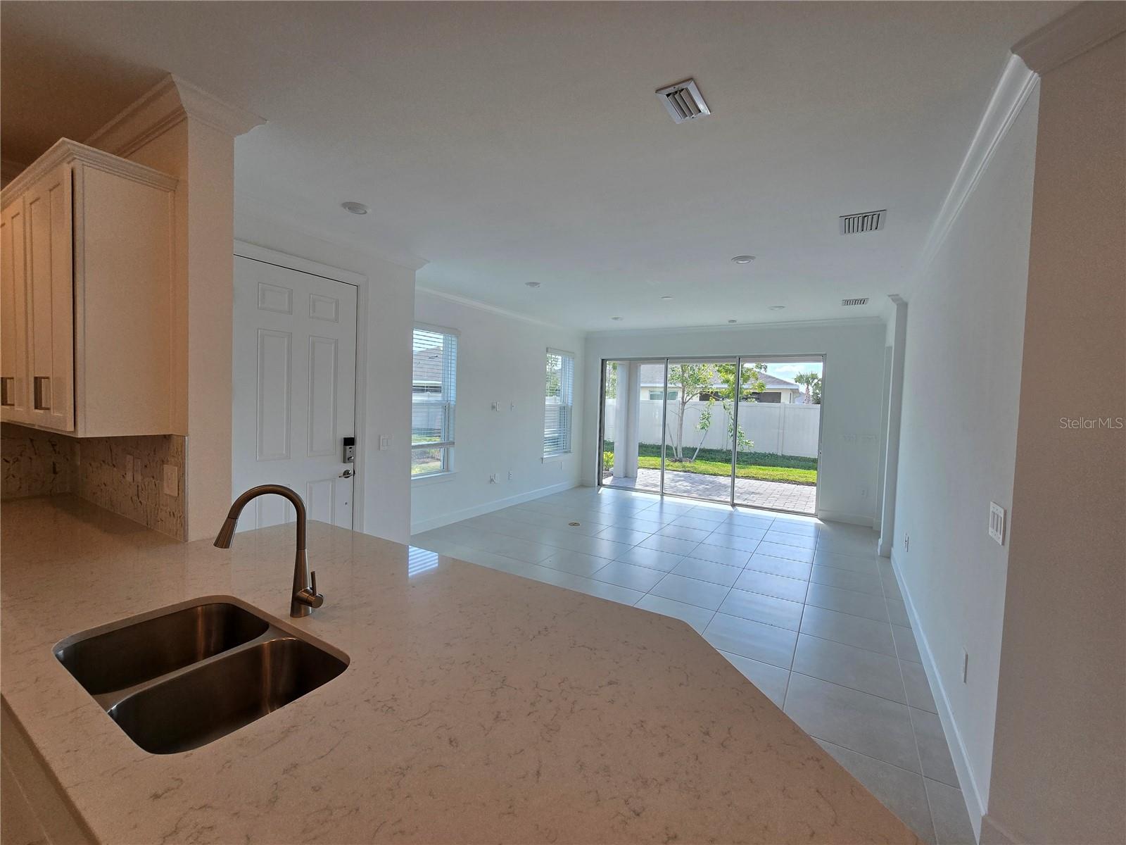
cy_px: 422
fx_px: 423
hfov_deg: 106.2
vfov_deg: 89.9
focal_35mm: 13
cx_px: 563
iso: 50
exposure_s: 1/221
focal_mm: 2.2
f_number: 2.2
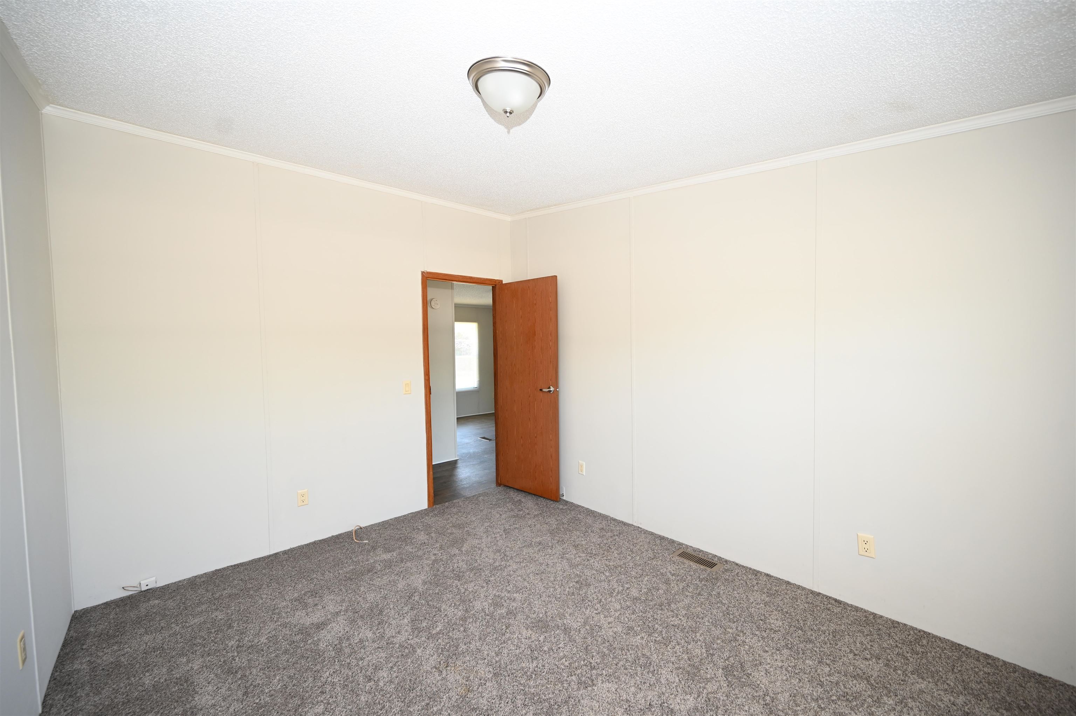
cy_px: 358
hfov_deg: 104.3
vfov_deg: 81.1
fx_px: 418
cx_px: 538
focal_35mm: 14
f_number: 4
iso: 400
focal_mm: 14
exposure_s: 1/60
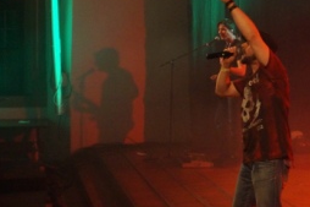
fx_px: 637
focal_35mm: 74
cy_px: 86
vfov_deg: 18.4
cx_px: 272
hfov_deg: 26.5
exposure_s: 1/60
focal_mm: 28
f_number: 3.5
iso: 3200
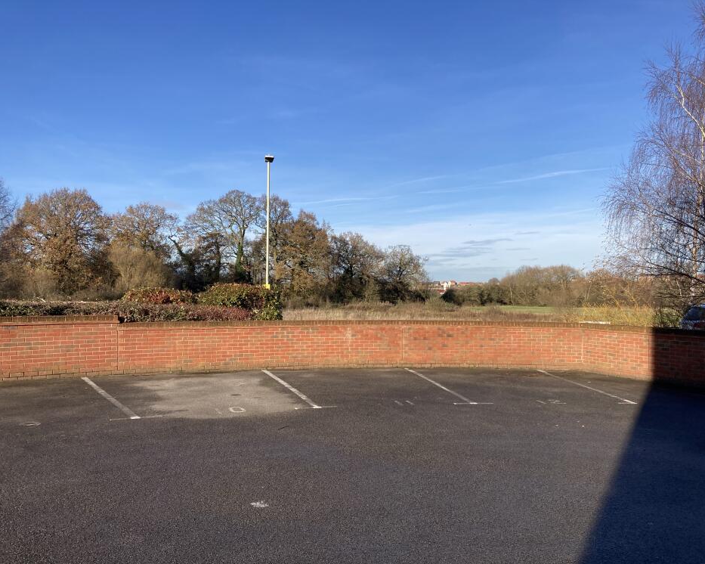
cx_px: 385
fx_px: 626
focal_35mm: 30
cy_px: 290
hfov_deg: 58.7
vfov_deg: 48.5
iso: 20
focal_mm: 3.99
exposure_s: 1/1600
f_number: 1.8
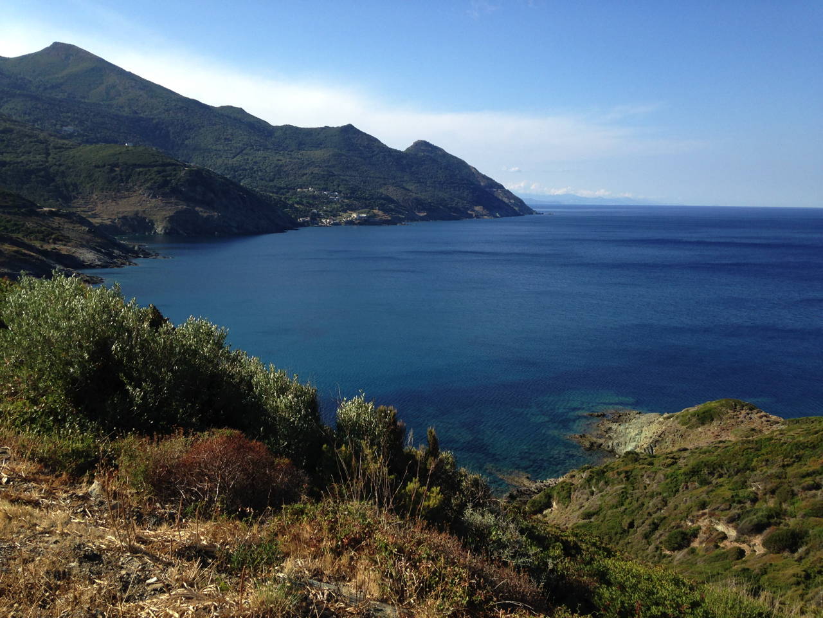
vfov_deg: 42.9
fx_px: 785
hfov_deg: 55.4
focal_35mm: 33
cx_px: 412
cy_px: 309
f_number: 2.4
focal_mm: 4.12
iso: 50
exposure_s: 1/1232
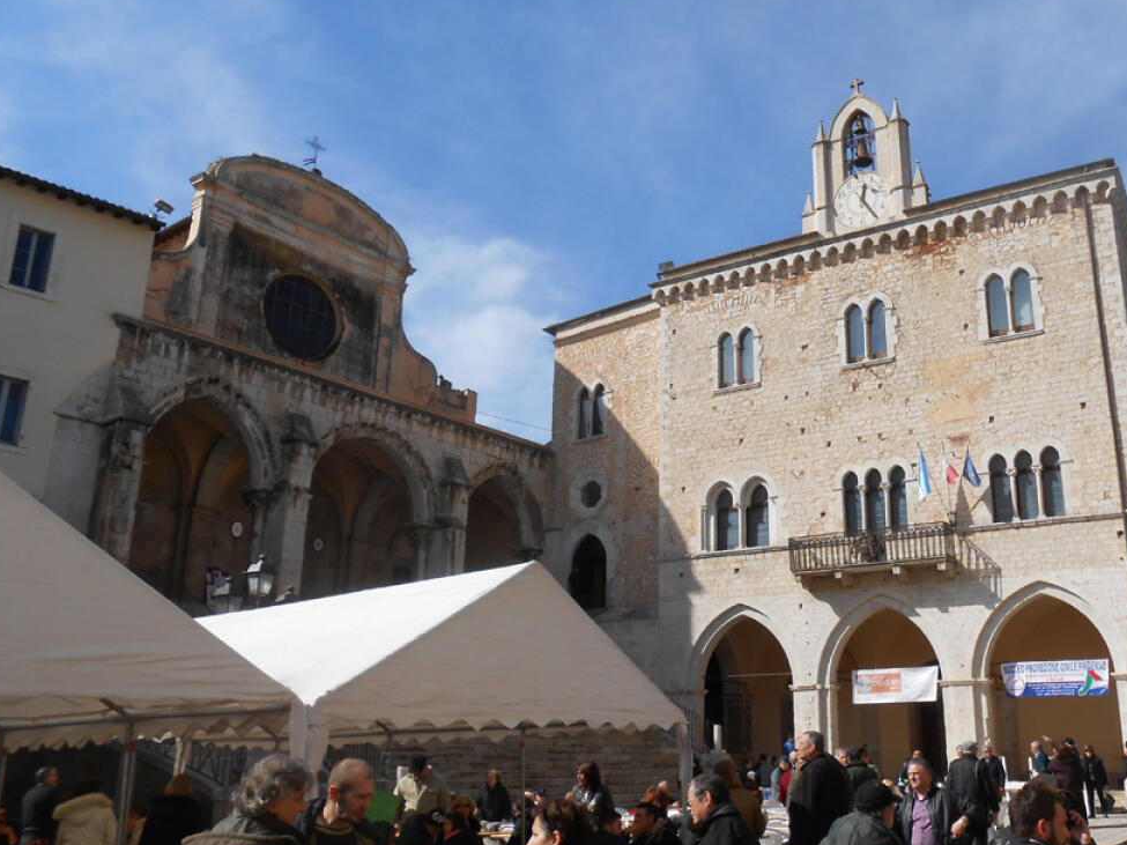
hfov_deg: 56.5
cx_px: 663
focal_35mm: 32
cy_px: 432
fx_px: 1042
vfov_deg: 44.1
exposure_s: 1/1250
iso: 80
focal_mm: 4.6
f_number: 3.5
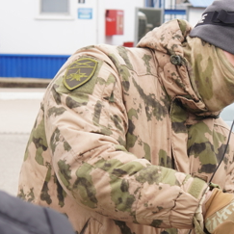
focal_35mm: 118
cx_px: 297
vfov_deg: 14.7
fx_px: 902
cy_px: 173
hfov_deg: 14.2
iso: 100
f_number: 4
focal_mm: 30
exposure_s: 1/90
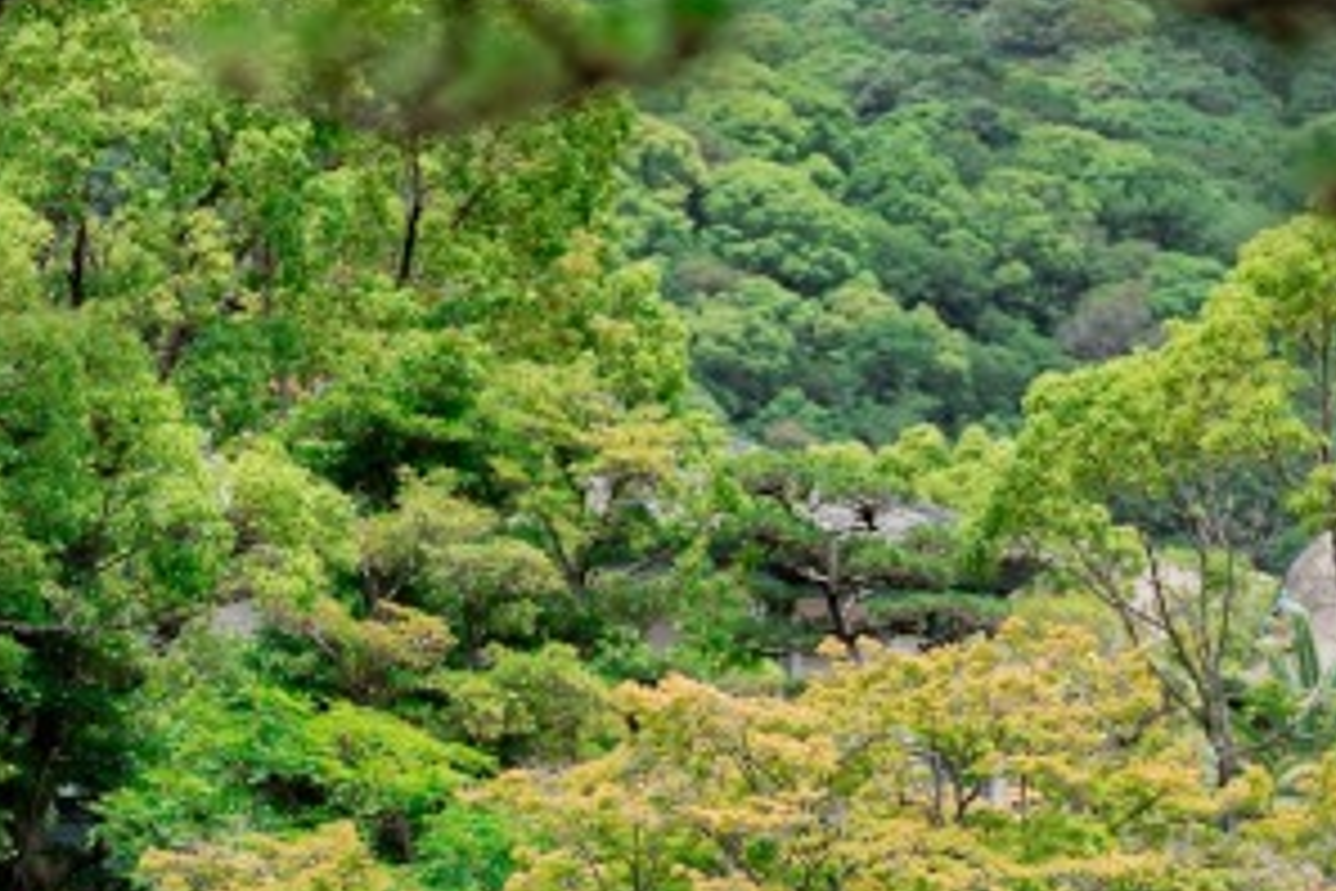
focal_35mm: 202
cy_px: 925
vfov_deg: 6.8
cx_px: 531
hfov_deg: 10.2
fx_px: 7496
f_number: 1.8
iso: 80
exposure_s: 1/3200
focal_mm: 50
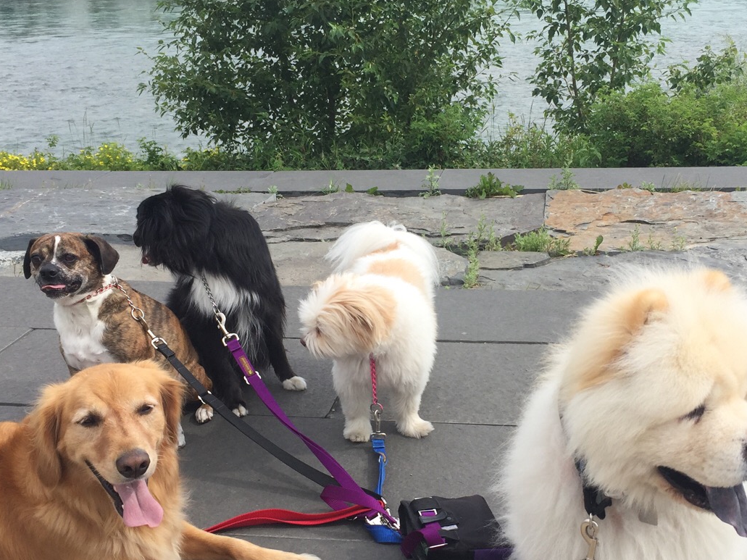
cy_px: 312
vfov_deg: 32.1
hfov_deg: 42.0
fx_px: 971
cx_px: 425
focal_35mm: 45
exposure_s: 1/1364
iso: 32
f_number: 2.2
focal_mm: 4.15
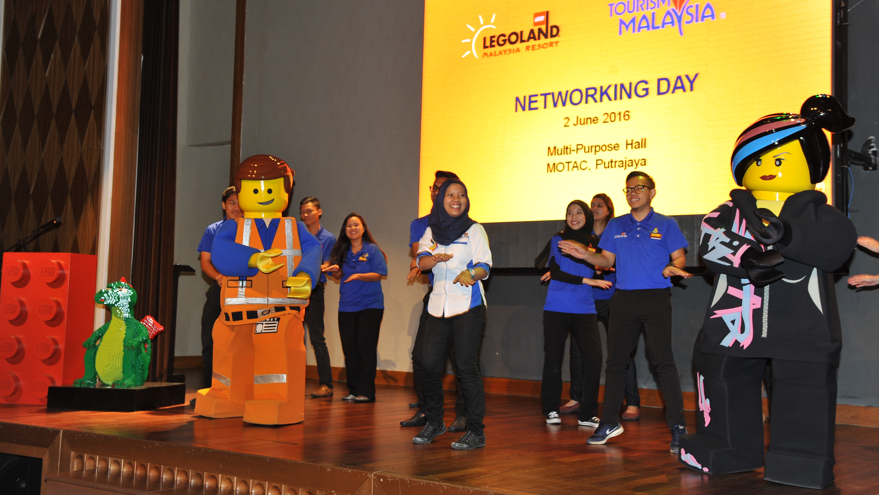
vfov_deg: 25.4
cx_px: 444
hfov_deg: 43.7
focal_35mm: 47
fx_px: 1095
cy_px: 209
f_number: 5
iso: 800
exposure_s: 1/80
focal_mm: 44
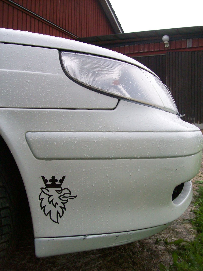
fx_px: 282
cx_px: 102
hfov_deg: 39.6
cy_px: 136
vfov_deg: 51.4
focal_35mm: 36
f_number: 2.7
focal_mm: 6
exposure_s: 1/122
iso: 200
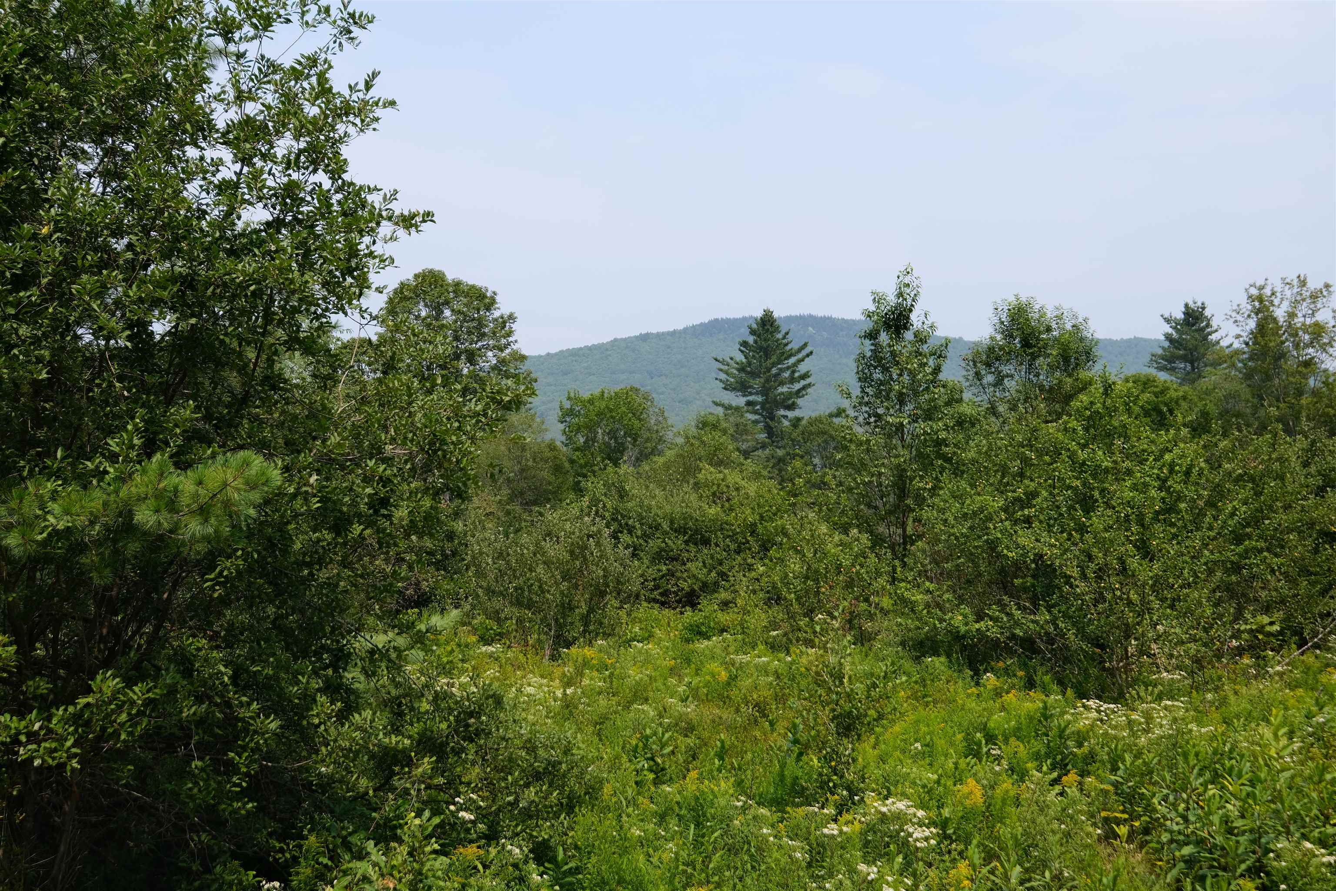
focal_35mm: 36
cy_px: 446
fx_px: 1336
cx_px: 668
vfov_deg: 36.9
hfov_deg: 53.1
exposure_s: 1/1000
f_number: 5.6
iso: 320
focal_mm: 24
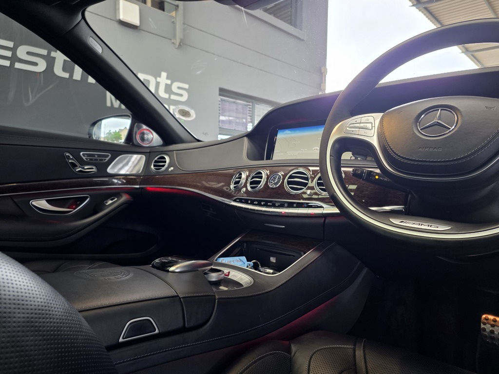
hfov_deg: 73.9
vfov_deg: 58.9
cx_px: 250
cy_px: 187
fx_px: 332
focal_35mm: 23
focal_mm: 6.25
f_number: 1.7
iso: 250
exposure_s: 1/63
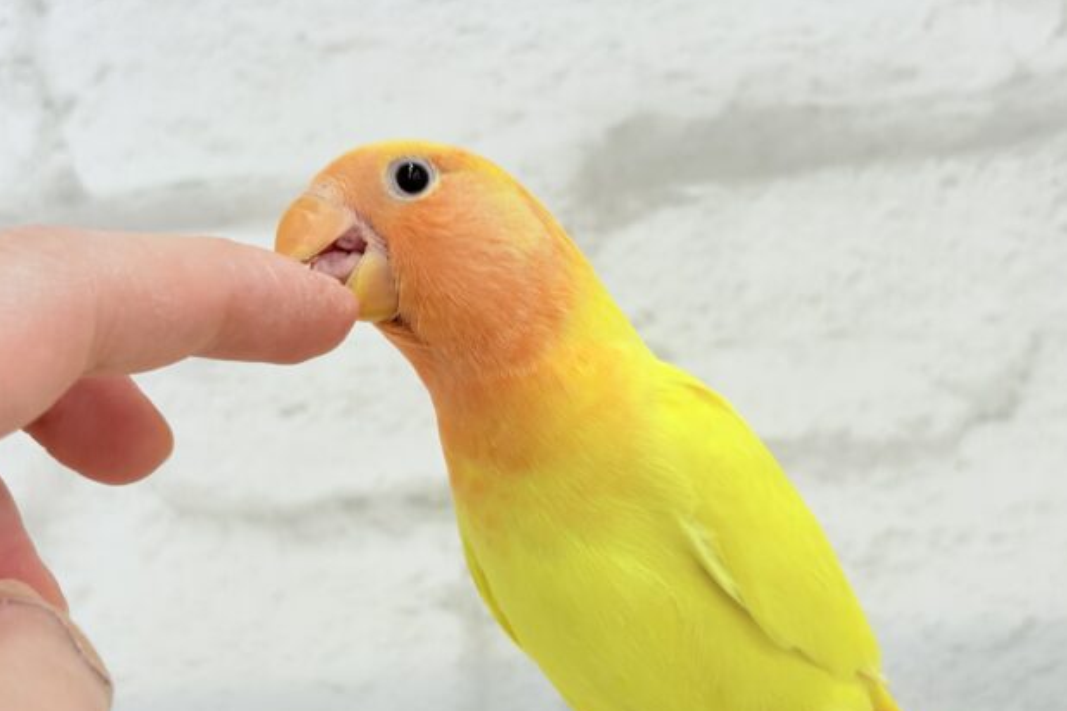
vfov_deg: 24.2
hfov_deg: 35.6
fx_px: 1660
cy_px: 376
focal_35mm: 56
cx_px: 539
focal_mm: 5.96
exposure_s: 1/50
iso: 25
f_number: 1.6
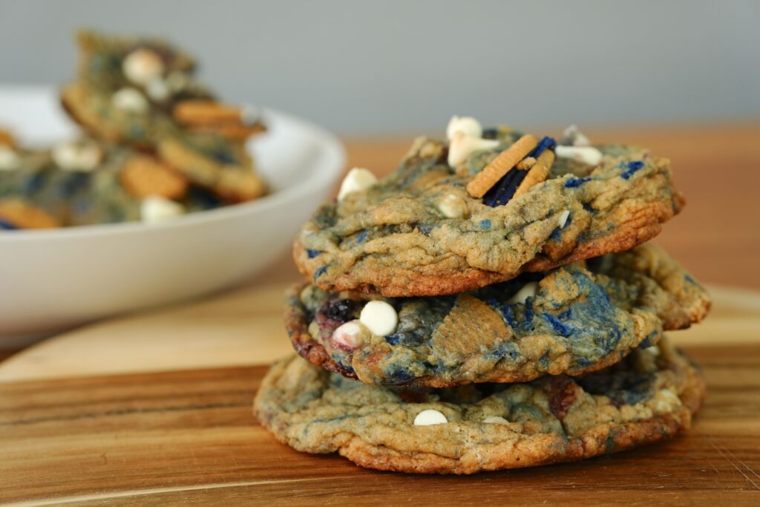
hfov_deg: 24.2
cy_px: 254
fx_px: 1773
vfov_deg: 16.3
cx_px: 380
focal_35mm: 84
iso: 400
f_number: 3.5
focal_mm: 56
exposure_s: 1/320
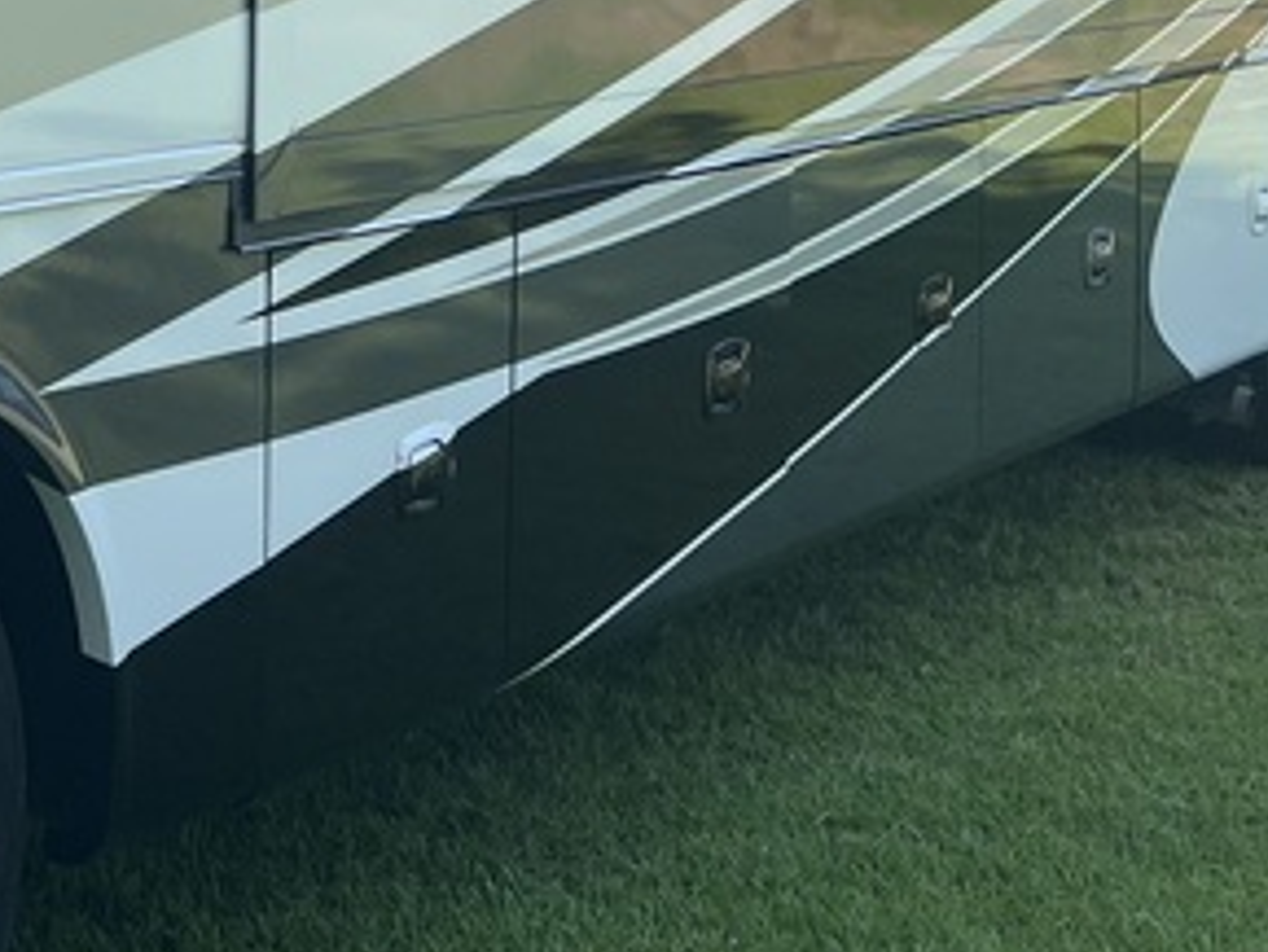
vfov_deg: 15.2
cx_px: -224
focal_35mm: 90
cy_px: -469
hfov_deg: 20.5
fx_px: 3298
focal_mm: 5.7
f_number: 1.5
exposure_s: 1/1183
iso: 50
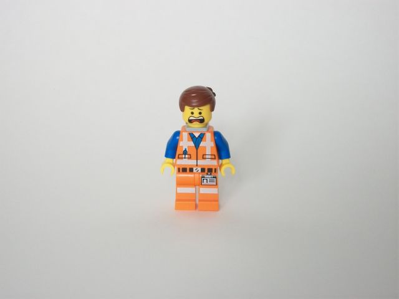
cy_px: 150
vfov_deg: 19.1
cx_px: 200
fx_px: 888
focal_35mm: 77
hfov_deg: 25.3
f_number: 4.6
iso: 160
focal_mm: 13.7
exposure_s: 1/5
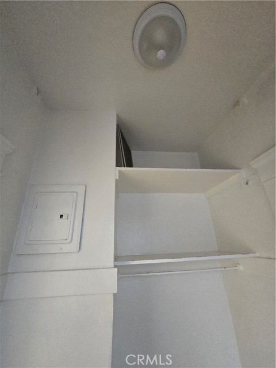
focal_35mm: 13
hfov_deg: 89.9
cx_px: 138
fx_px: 138
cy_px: 184
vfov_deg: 106.2
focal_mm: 2.2
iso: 1000
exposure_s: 1/60
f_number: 2.2
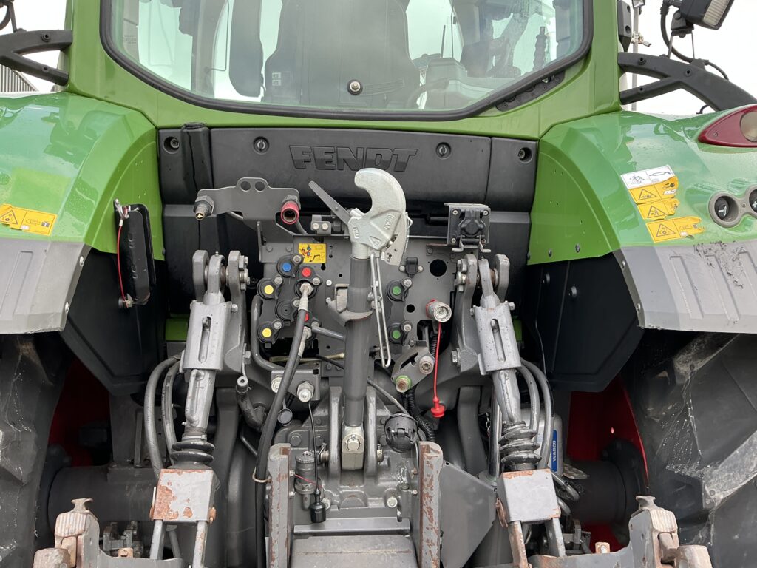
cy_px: 284
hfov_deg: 63.4
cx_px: 378
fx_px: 612
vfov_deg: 49.7
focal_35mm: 28
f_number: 1.8
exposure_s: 1/122
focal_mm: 3
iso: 20
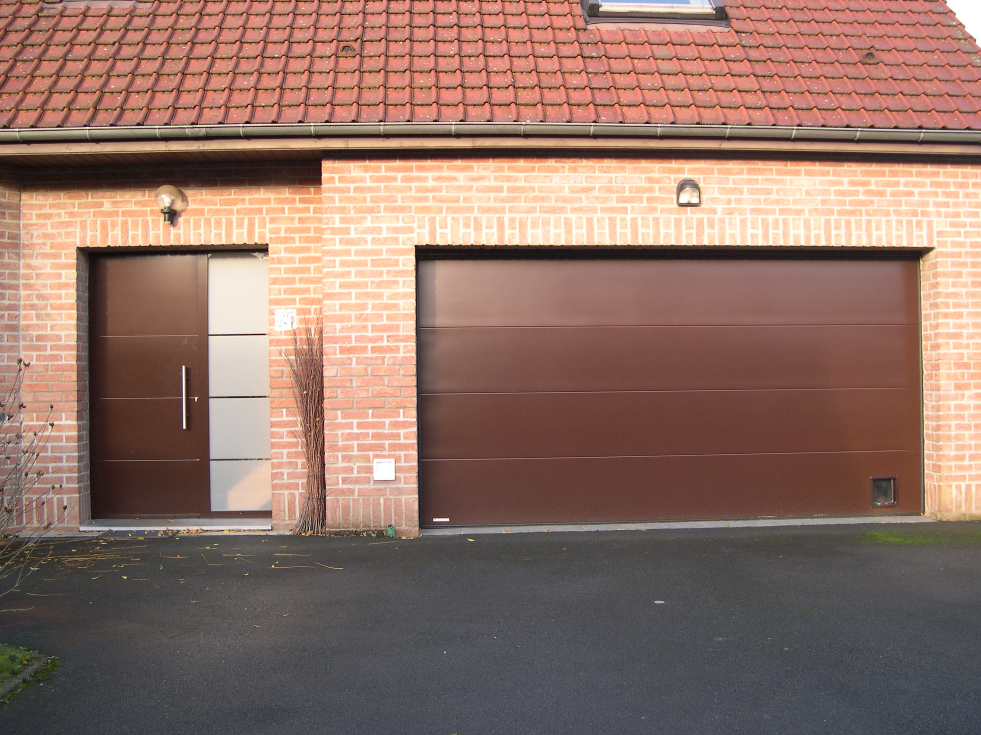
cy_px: 368
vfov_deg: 37.7
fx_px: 1077
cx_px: 490
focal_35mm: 38
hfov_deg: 49.0
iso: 100
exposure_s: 1/114
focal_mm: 8
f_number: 2.8
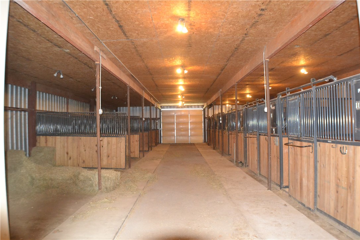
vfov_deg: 36.9
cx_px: 180
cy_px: 120
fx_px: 360
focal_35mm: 36
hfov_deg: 53.1
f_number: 4
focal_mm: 24
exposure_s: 1/60
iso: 3200
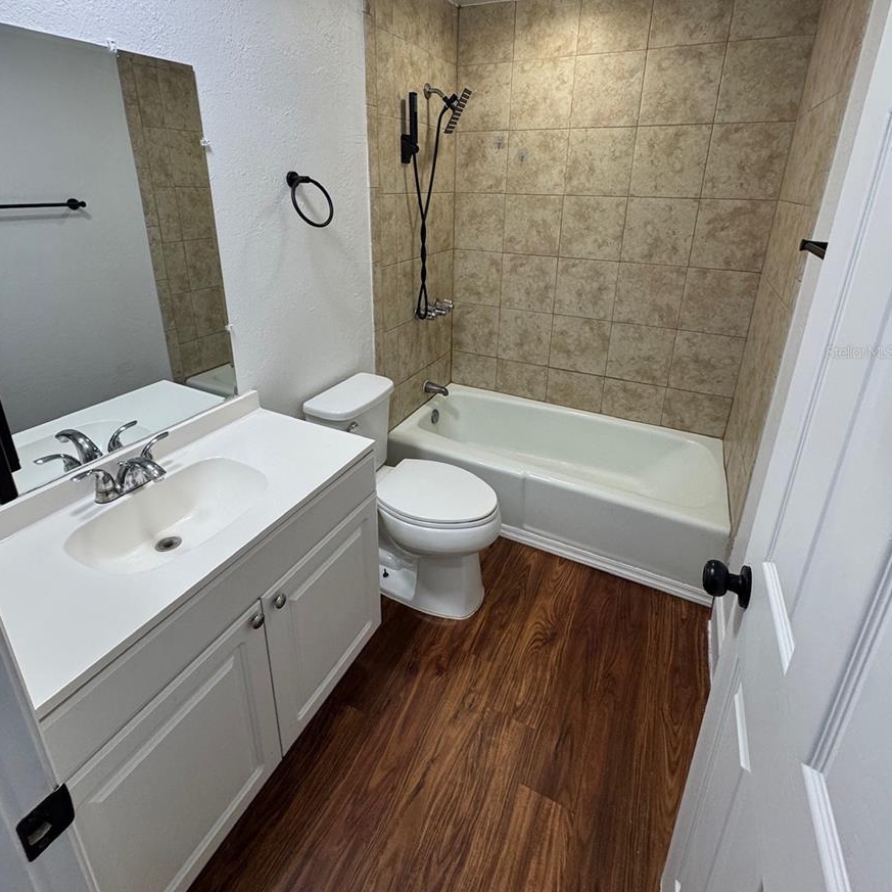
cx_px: 438
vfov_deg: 82.8
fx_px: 496
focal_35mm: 17
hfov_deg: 84.0
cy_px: 351
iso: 200
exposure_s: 1/120
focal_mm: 2.22
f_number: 2.2
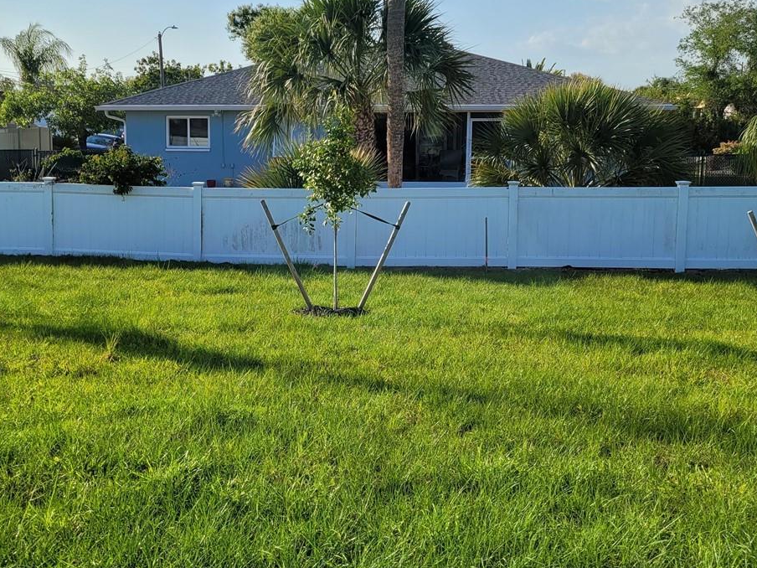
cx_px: 274
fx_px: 1006
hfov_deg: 40.9
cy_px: 257
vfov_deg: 31.5
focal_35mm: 46
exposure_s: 1/1410
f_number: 1.8
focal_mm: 5.4
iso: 40
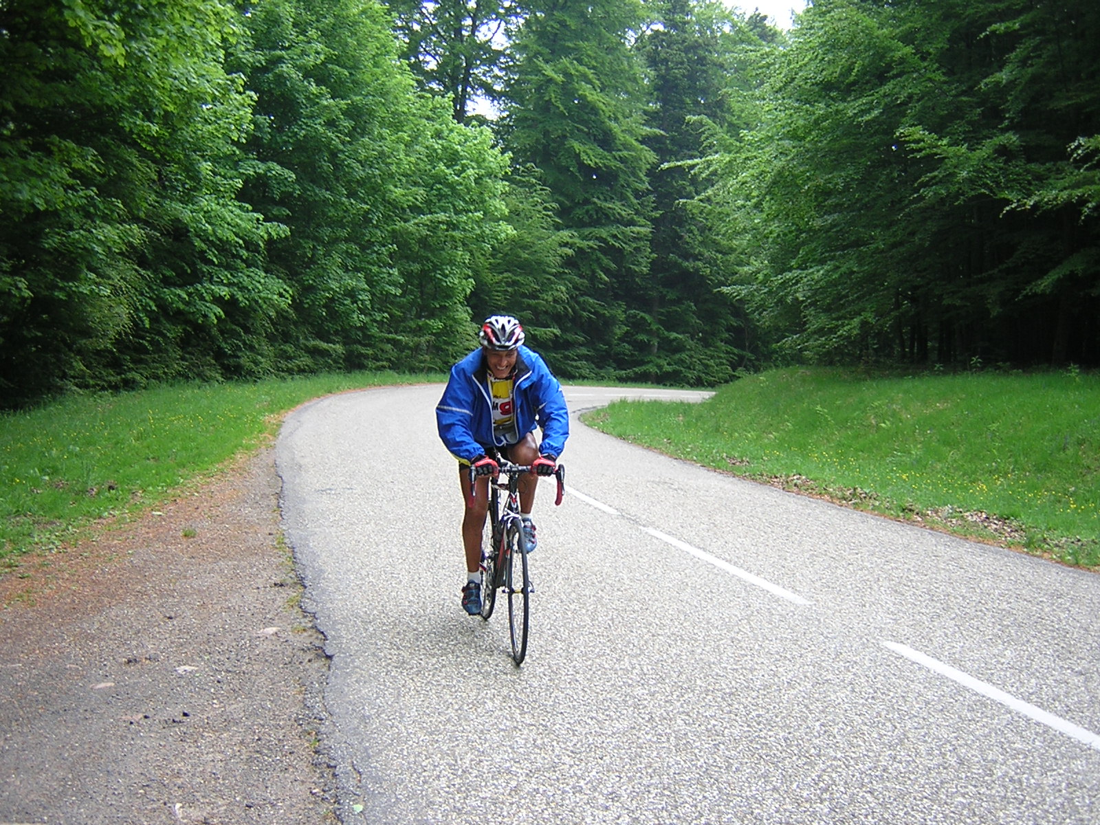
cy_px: 412
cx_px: 550
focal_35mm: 36
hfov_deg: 51.4
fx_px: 1144
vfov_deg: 39.7
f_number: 2.6
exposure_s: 1/67.8
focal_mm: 4.7
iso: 100
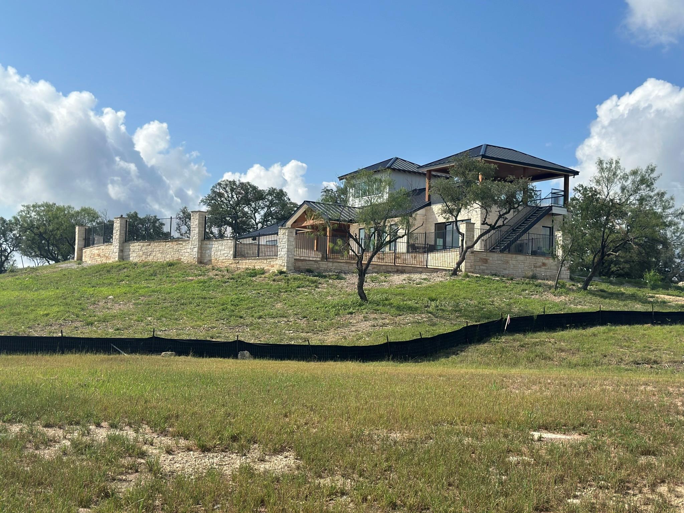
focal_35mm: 48
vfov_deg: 30.3
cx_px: 342
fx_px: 948
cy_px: 256
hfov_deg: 39.7
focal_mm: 6.86
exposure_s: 1/7634
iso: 80
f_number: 1.78
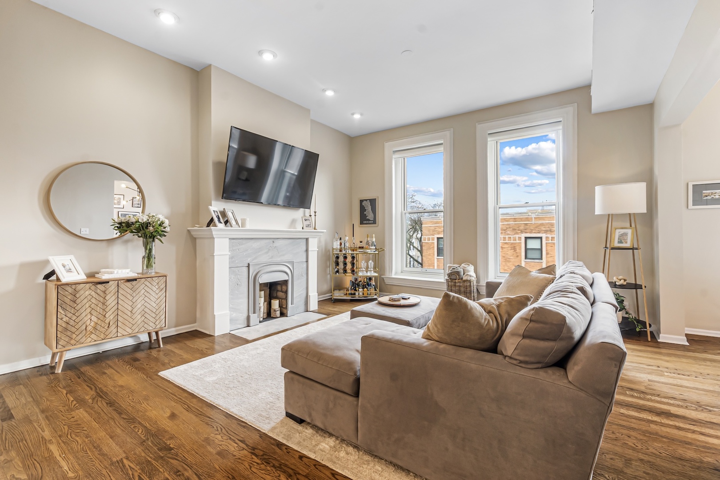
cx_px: 360
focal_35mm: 15
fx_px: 300
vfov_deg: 77.3
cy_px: 240
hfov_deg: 100.4
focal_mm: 10
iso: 400
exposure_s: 1/2
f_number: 10
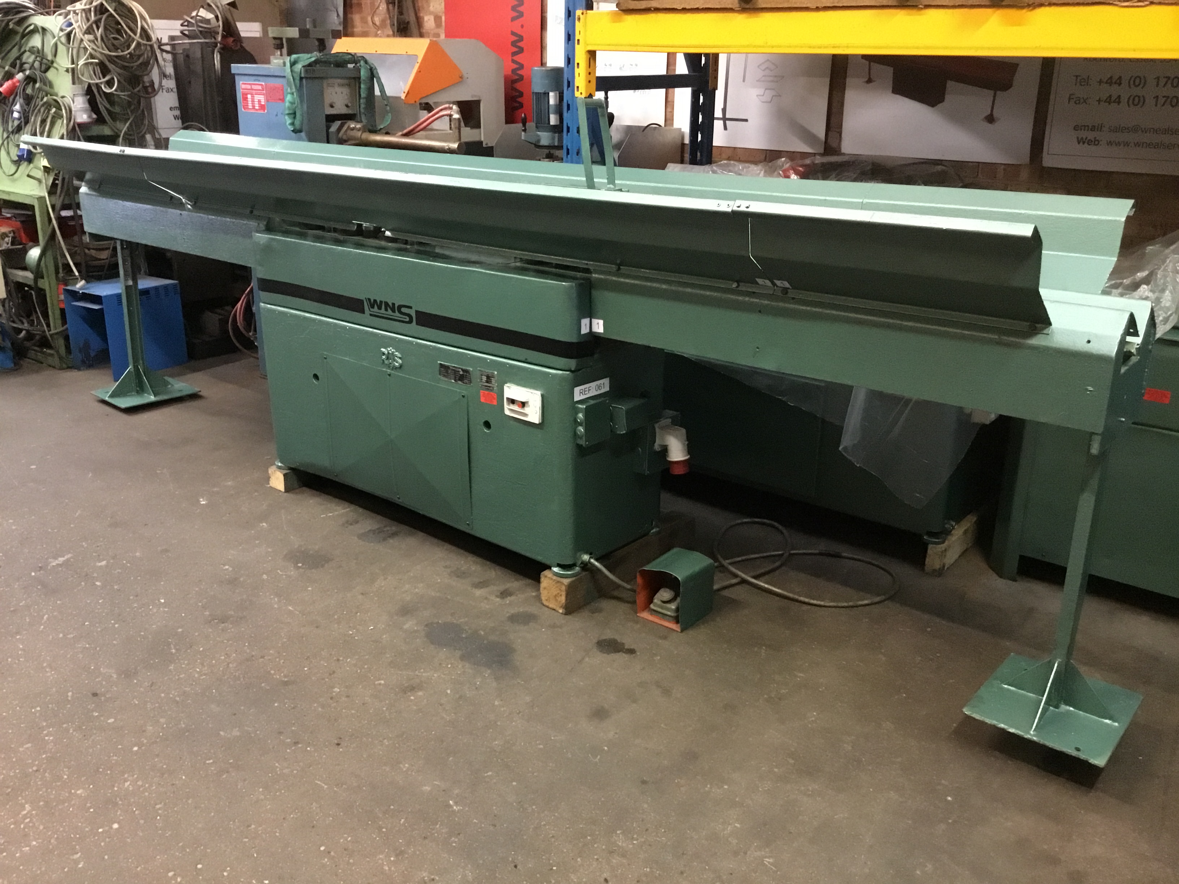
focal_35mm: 31
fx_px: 1056
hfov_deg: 58.4
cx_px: 590
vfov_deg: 45.4
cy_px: 442
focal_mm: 3.3
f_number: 2.4
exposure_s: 1/17
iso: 320
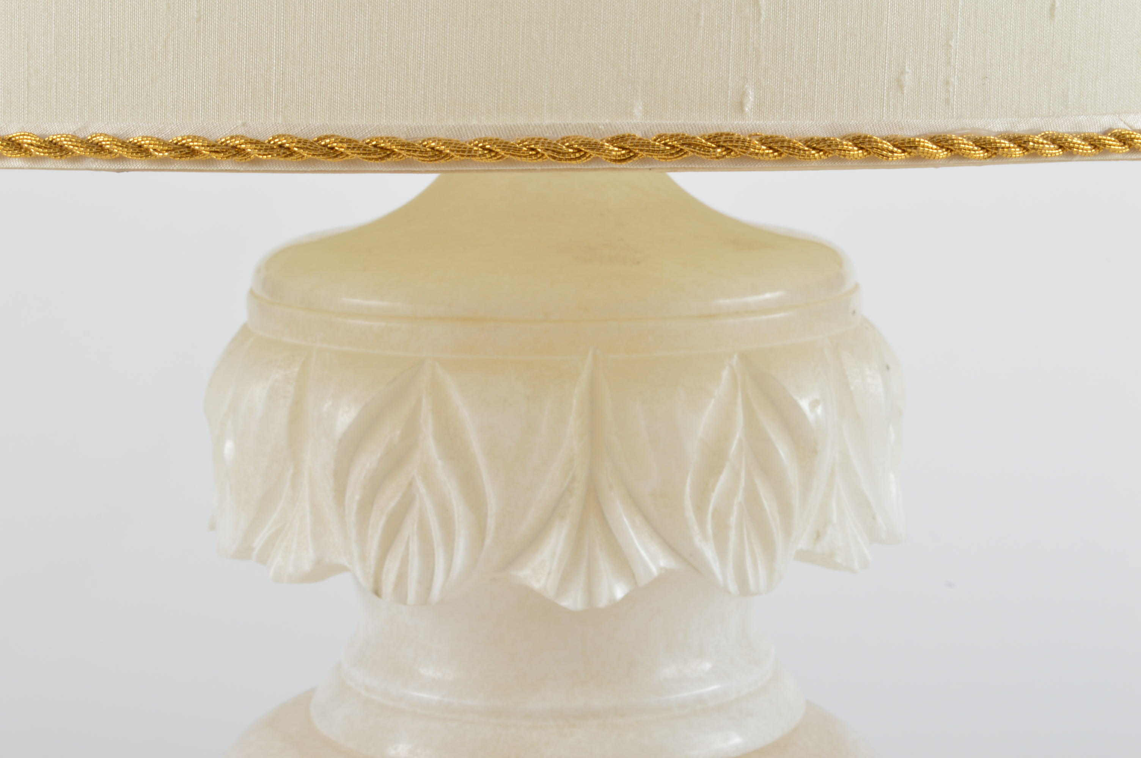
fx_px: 2612
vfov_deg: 16.5
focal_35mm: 82
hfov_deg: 24.6
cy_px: 379
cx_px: 570
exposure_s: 1/125
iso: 200
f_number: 20
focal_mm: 55
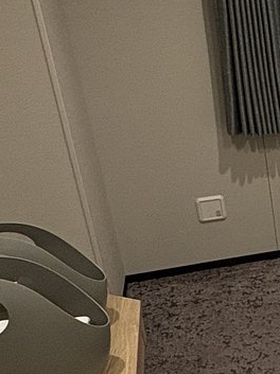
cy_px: 225
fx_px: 659
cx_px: 508
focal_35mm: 61
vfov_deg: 31.6
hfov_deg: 18.5
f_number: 2.2
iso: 250
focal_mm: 2.22
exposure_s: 1/60
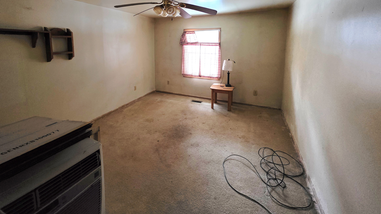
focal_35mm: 15
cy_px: 64
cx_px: 183
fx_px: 152
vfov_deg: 67.6
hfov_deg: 102.9
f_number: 1.9
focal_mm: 2.2
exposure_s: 1/60.2
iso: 1000
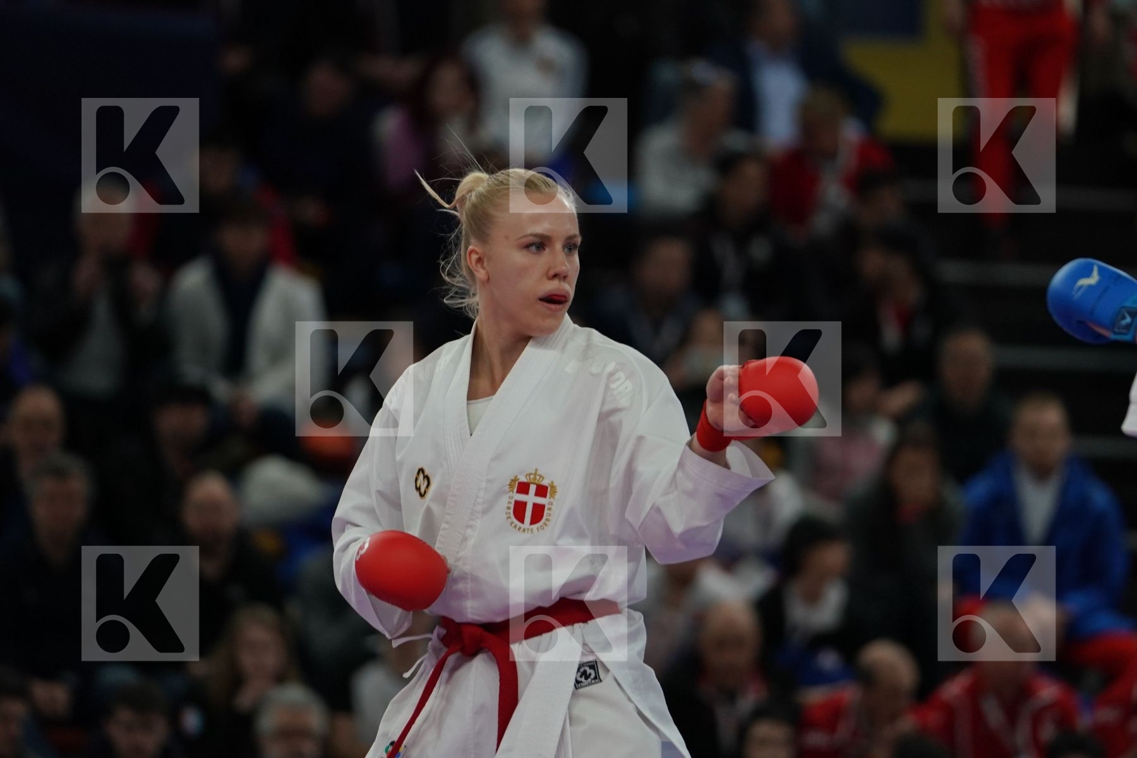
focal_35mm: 297
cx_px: 568
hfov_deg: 6.9
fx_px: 9380
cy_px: 379
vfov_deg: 4.6
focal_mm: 198
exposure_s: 1/1000
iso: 1000
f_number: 2.8
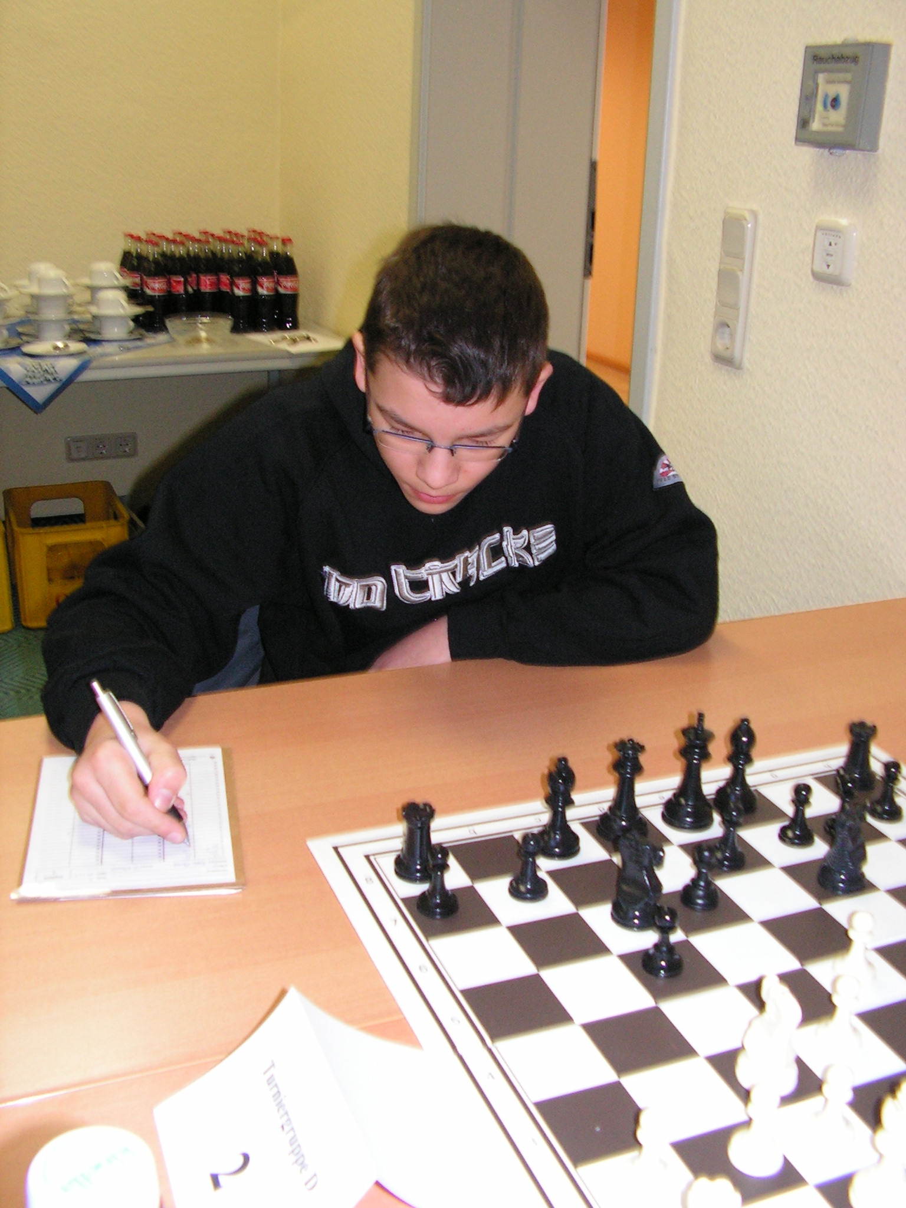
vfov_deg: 51.4
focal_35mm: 36
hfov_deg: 39.7
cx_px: 453
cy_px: 604
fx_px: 1256
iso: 200
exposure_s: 1/40
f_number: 3.2
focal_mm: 6
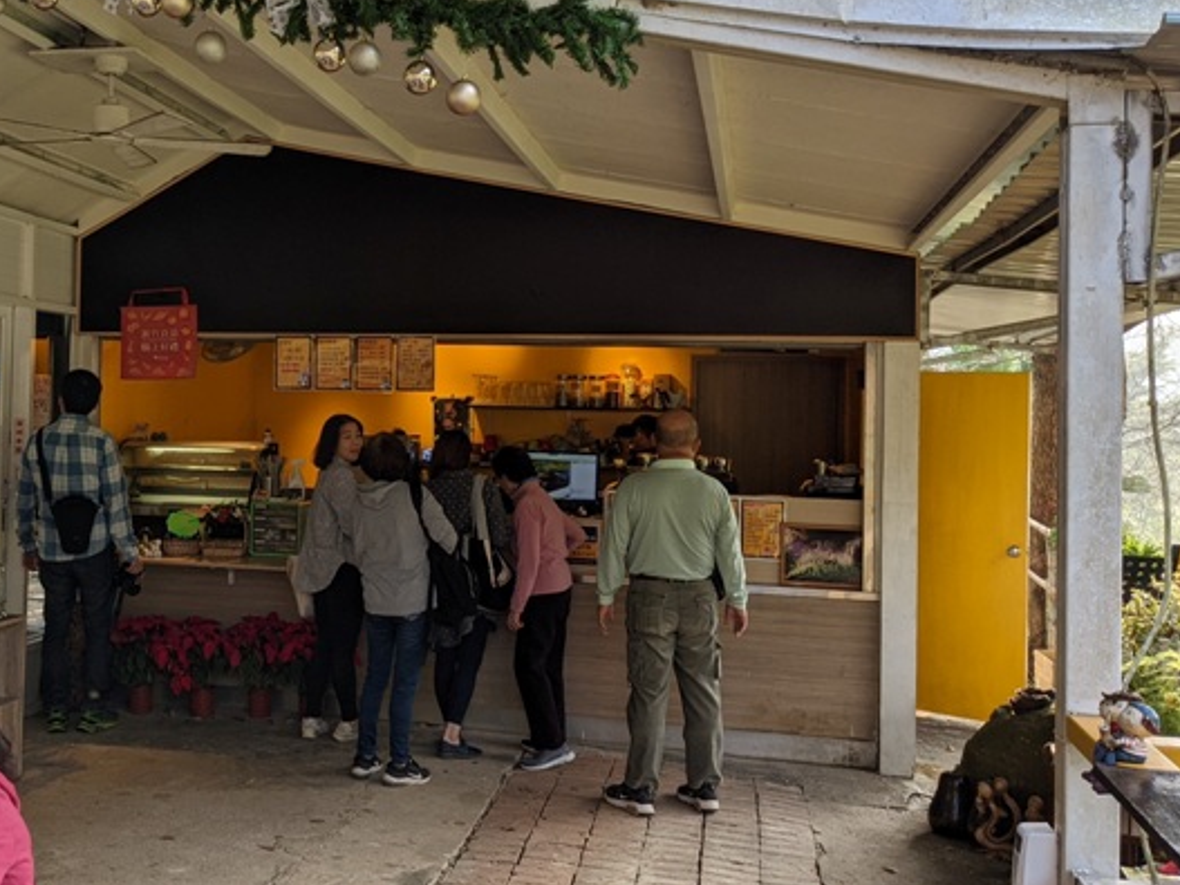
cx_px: 343
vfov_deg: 35.0
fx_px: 1397
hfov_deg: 44.7
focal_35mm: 41
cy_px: 370
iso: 48
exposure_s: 1/229
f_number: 1.73
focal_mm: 4.38
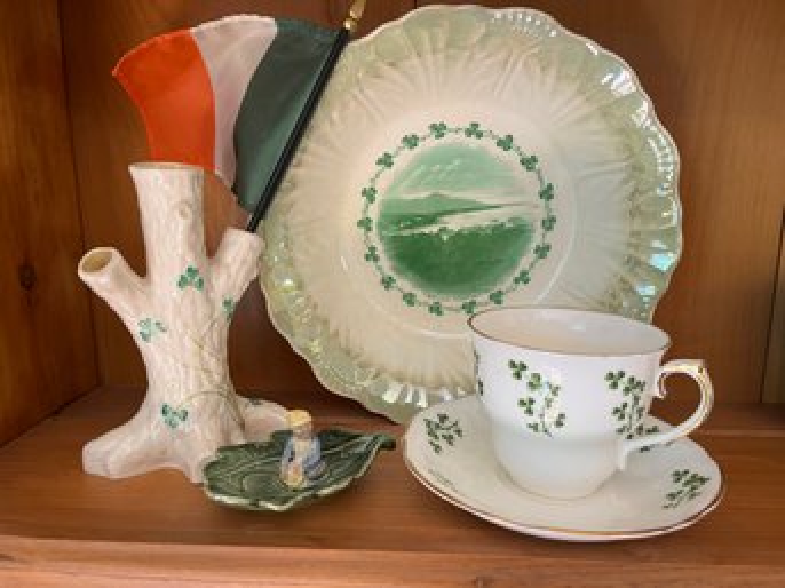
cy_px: 294
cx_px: 392
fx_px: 589
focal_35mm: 26
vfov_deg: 53.0
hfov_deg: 67.3
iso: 125
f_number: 1.6
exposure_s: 1/60
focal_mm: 5.1
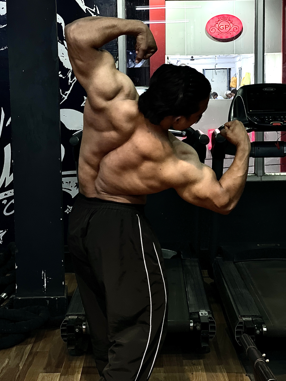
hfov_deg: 21.0
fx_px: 771
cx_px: 152
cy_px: 183
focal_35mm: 70
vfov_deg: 27.8
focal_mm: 7.5
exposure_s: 1/33
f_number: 2.2
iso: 250
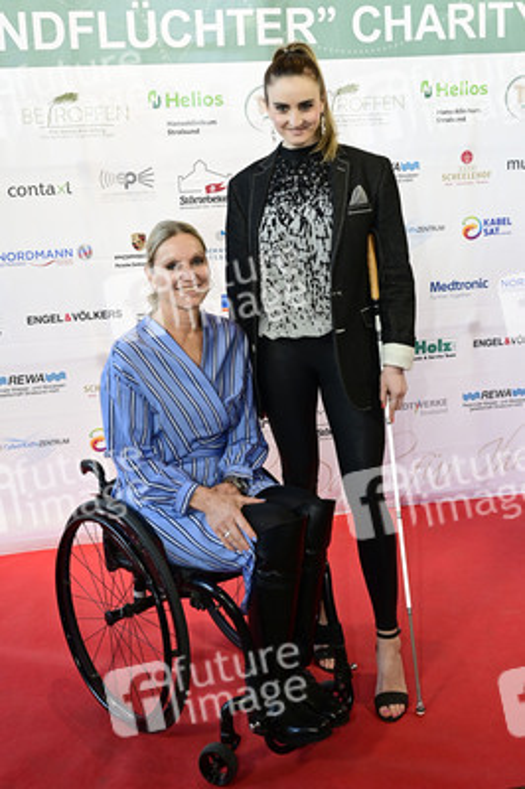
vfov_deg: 57.3
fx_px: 723
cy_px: 394
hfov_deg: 39.9
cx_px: 262
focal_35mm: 33
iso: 1250
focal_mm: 33
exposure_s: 1/200
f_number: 5
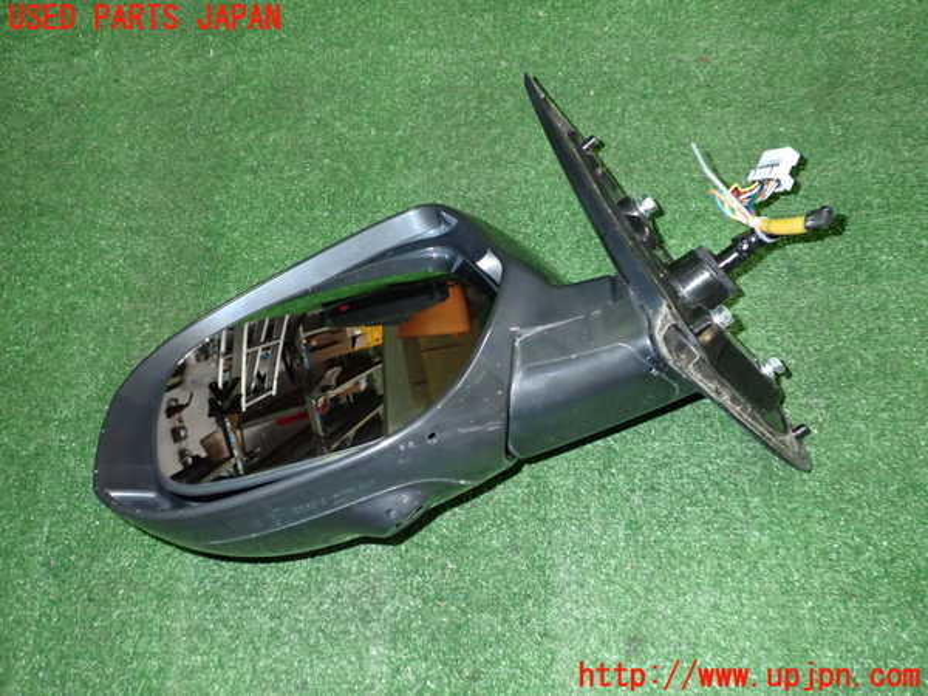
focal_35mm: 30
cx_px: 464
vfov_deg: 46.8
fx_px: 804
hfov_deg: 60.0
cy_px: 348
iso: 800
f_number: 6.3
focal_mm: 5.4
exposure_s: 1/30
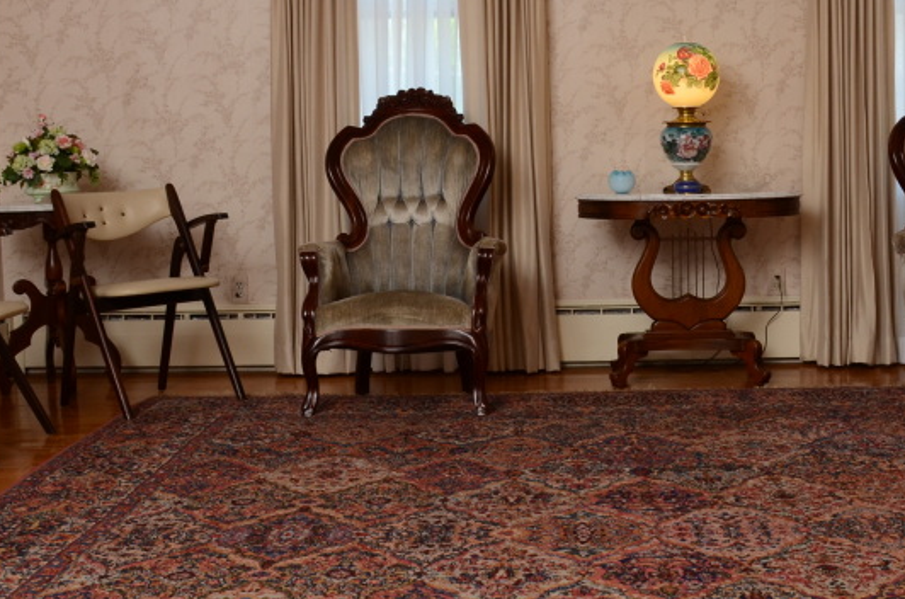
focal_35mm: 52
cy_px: 233
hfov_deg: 38.0
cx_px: 577
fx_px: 1304
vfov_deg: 25.8
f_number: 8
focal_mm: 18
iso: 400
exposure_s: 1/125
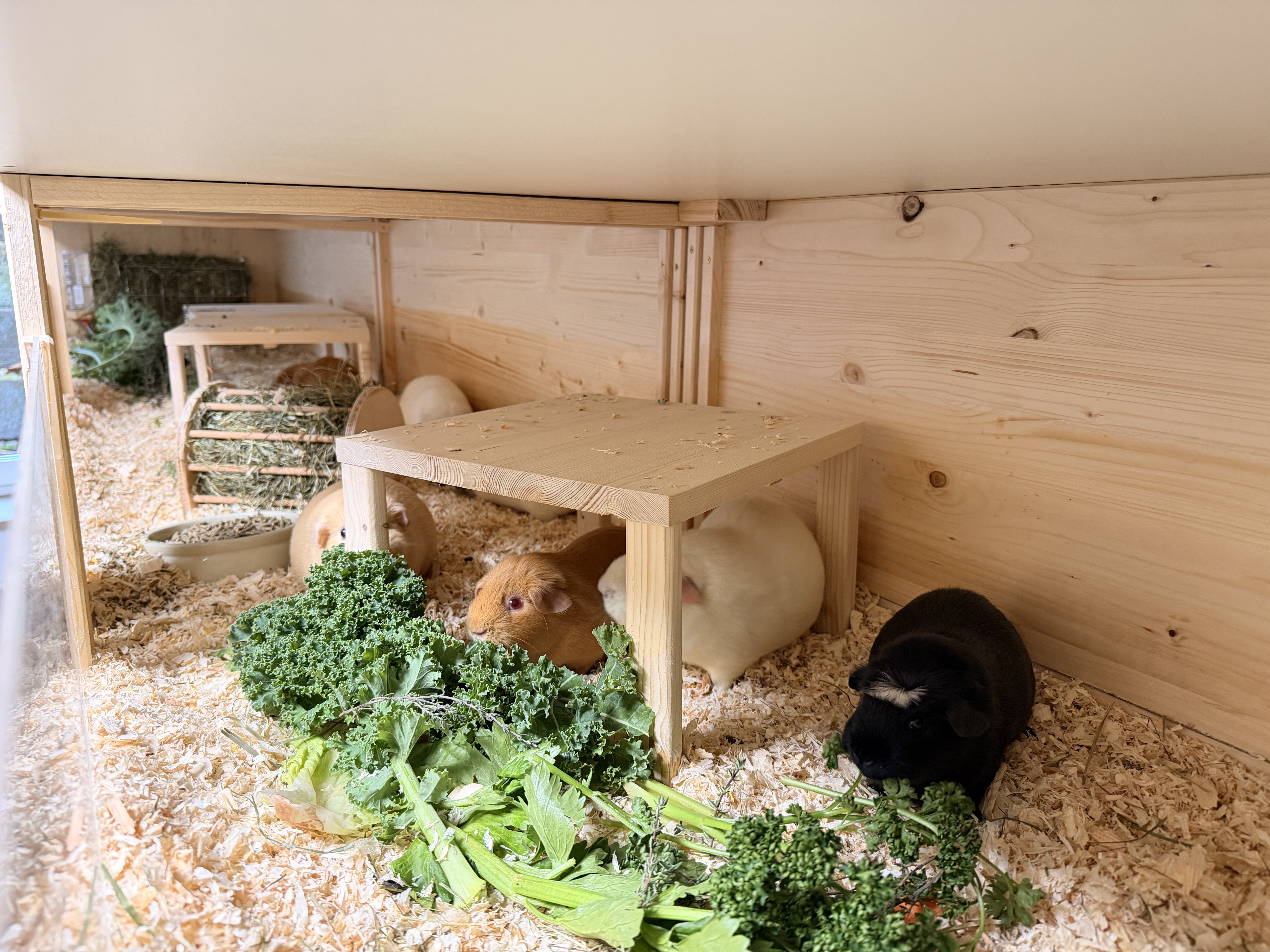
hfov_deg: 71.6
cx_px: 635
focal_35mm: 24
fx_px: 881
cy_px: 476
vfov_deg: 56.8
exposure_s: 1/56
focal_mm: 6.76
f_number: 1.78
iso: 400
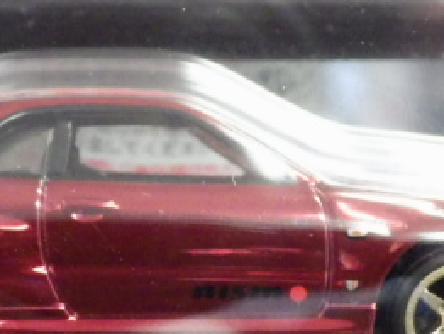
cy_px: 220
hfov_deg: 13.7
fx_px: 1849
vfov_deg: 10.3
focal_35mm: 144
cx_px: 146
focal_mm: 10.7
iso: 1250
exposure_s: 1/25
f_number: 4
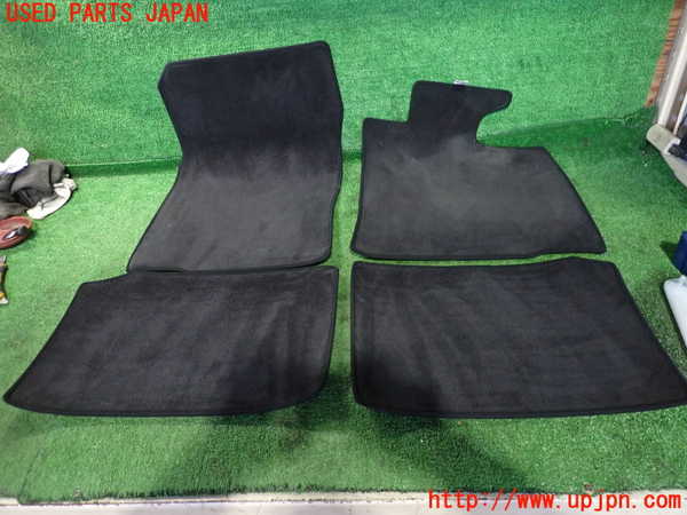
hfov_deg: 69.4
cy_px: 258
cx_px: 344
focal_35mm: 25
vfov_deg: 54.9
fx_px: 496
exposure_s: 1/30
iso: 500
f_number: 2
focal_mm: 4.5
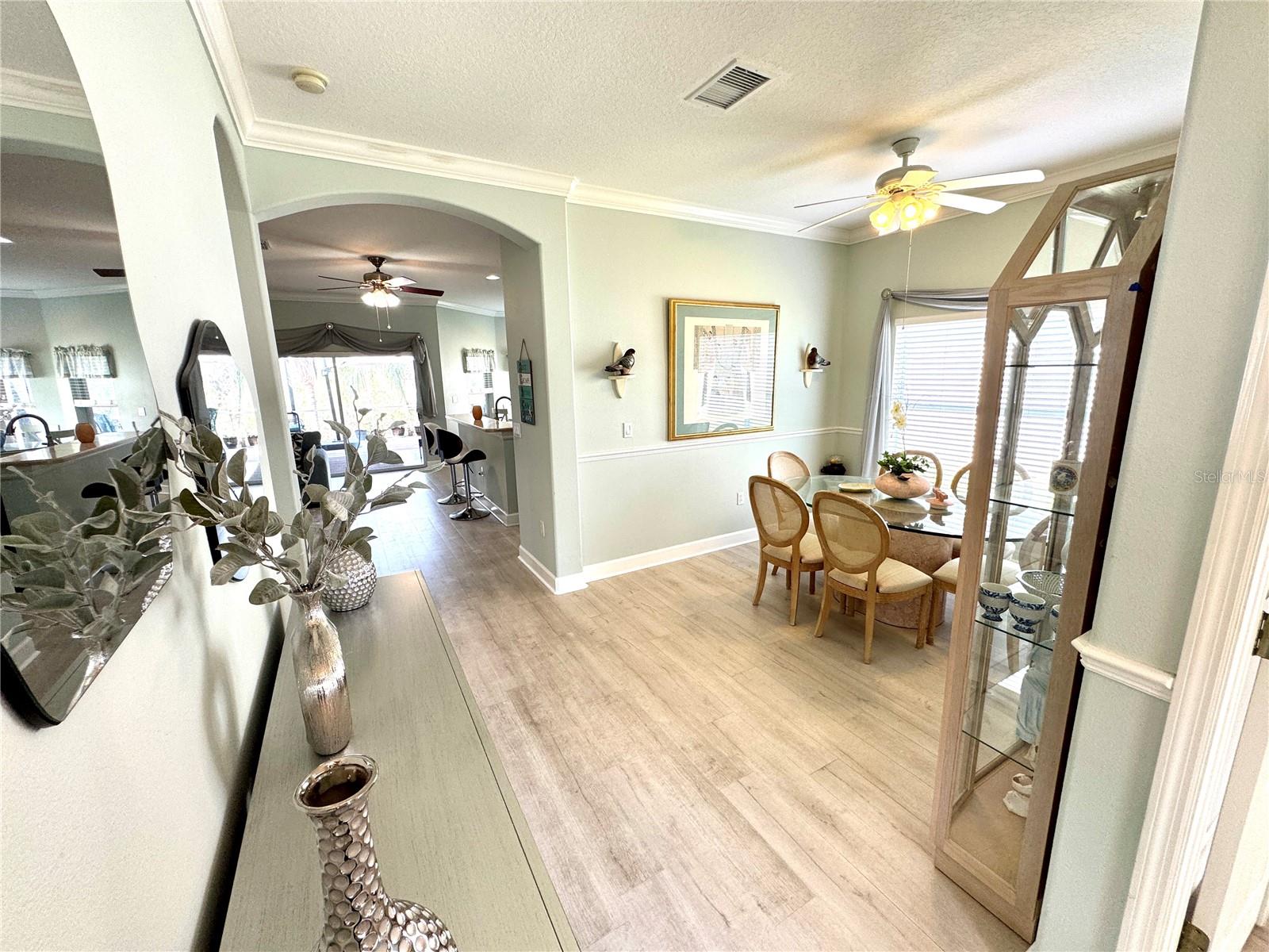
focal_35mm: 14
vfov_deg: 85.7
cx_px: 634
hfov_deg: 102.1
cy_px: 476
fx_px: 513
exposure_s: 1/120
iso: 80
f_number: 2.2
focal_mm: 2.22
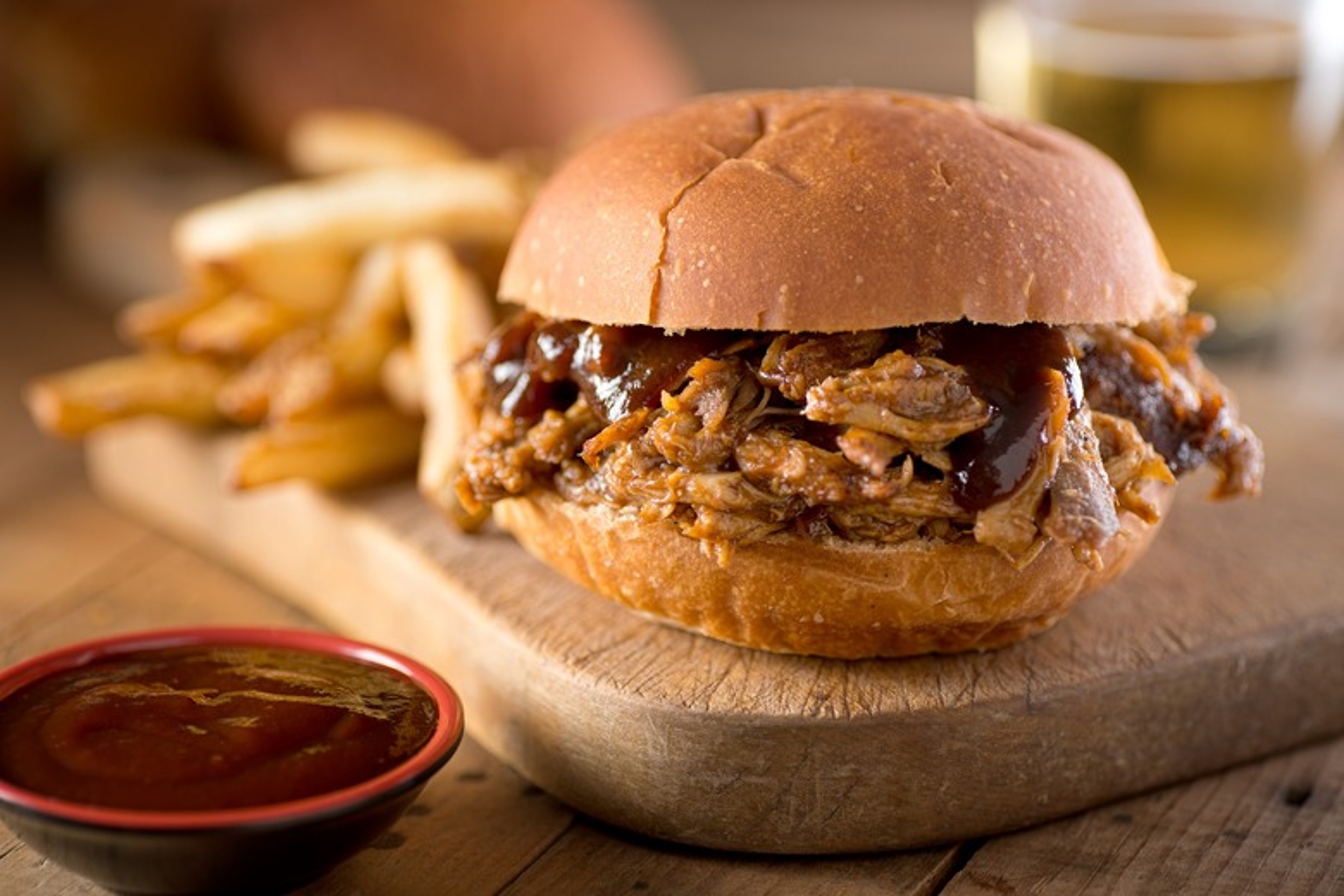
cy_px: 448
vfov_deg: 15.2
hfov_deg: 22.6
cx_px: 672
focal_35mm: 90
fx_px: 3360
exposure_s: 1/250
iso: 100
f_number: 6.3
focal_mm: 90
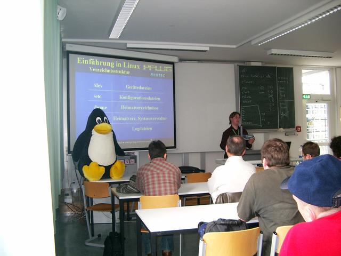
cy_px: 128
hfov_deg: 50.1
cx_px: 170
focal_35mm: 37
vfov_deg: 38.7
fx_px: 364
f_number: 2.6
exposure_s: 1/60
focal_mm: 7.6
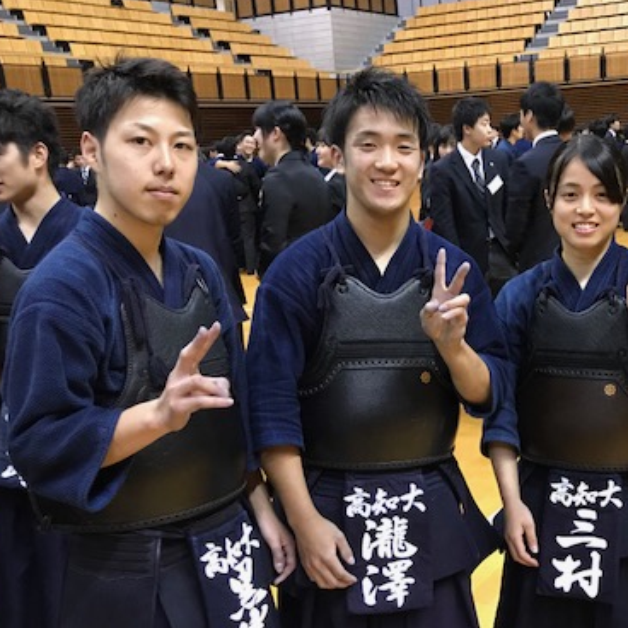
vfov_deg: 38.9
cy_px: 399
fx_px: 883
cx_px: 466
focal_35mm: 43
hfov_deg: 38.2
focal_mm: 3.99
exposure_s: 1/15
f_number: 1.8
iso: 100
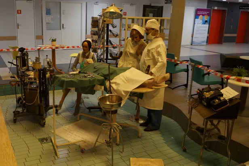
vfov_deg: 48.0
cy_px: 83
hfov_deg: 67.4
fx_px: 187
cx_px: 124
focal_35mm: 27
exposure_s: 1/60
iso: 500
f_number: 4
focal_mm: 18
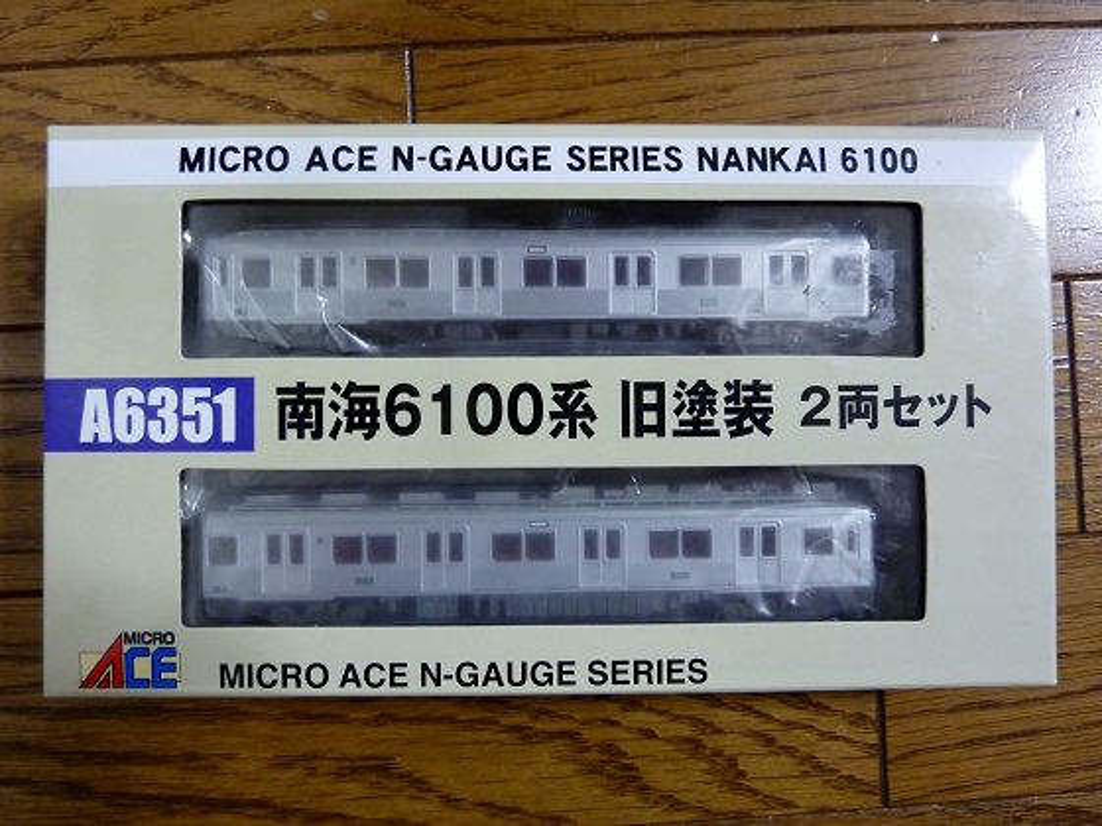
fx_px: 796
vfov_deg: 54.9
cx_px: 551
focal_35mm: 25
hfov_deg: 69.4
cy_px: 413
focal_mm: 4.1
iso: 400
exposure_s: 1/15
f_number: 3.3
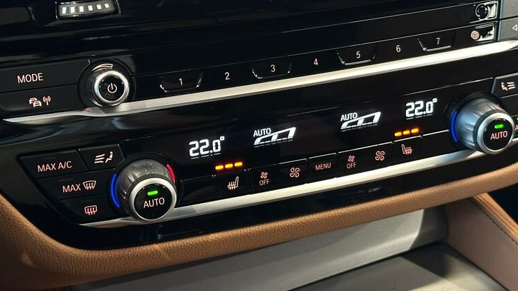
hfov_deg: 29.7
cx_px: 294
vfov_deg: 16.9
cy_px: 95
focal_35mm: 71
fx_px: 975
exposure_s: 1/40
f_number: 1.78
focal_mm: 6.86
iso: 400
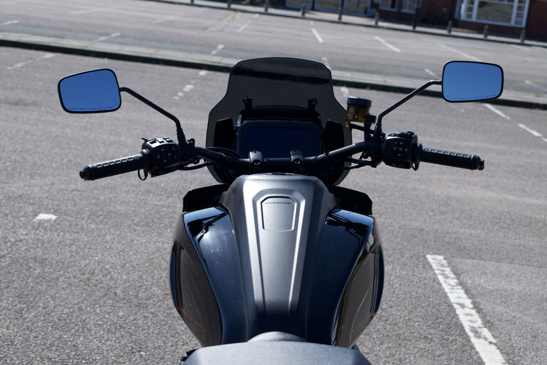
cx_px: 274
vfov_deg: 18.9
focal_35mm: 72
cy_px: 182
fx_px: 1094
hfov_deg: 28.1
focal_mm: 48
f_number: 8
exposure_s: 1/500
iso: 200
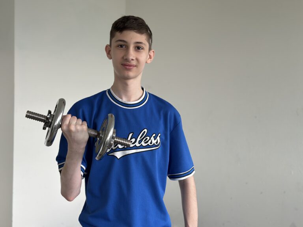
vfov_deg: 30.3
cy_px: 114
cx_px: 152
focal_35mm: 48
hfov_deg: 39.7
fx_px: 420
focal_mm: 6.86
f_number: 1.78
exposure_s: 1/147
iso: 80
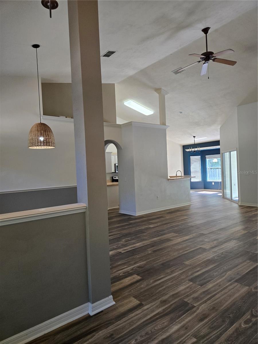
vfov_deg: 73.9
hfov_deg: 58.9
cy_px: 172
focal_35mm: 23
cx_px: 129
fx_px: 229
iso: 125
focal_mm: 5.4
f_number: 1.8
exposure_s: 1/120
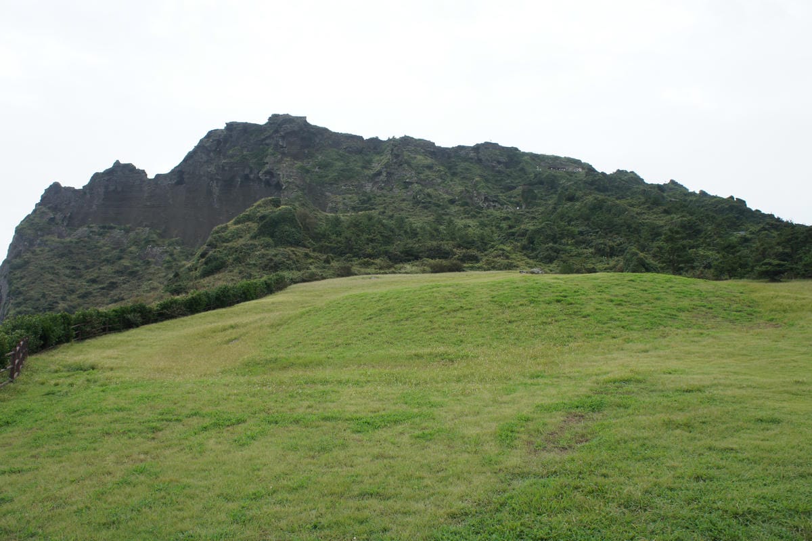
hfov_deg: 67.4
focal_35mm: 27
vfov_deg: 47.9
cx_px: 406
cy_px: 270
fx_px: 609
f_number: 7.1
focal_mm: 18
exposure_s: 1/320
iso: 200
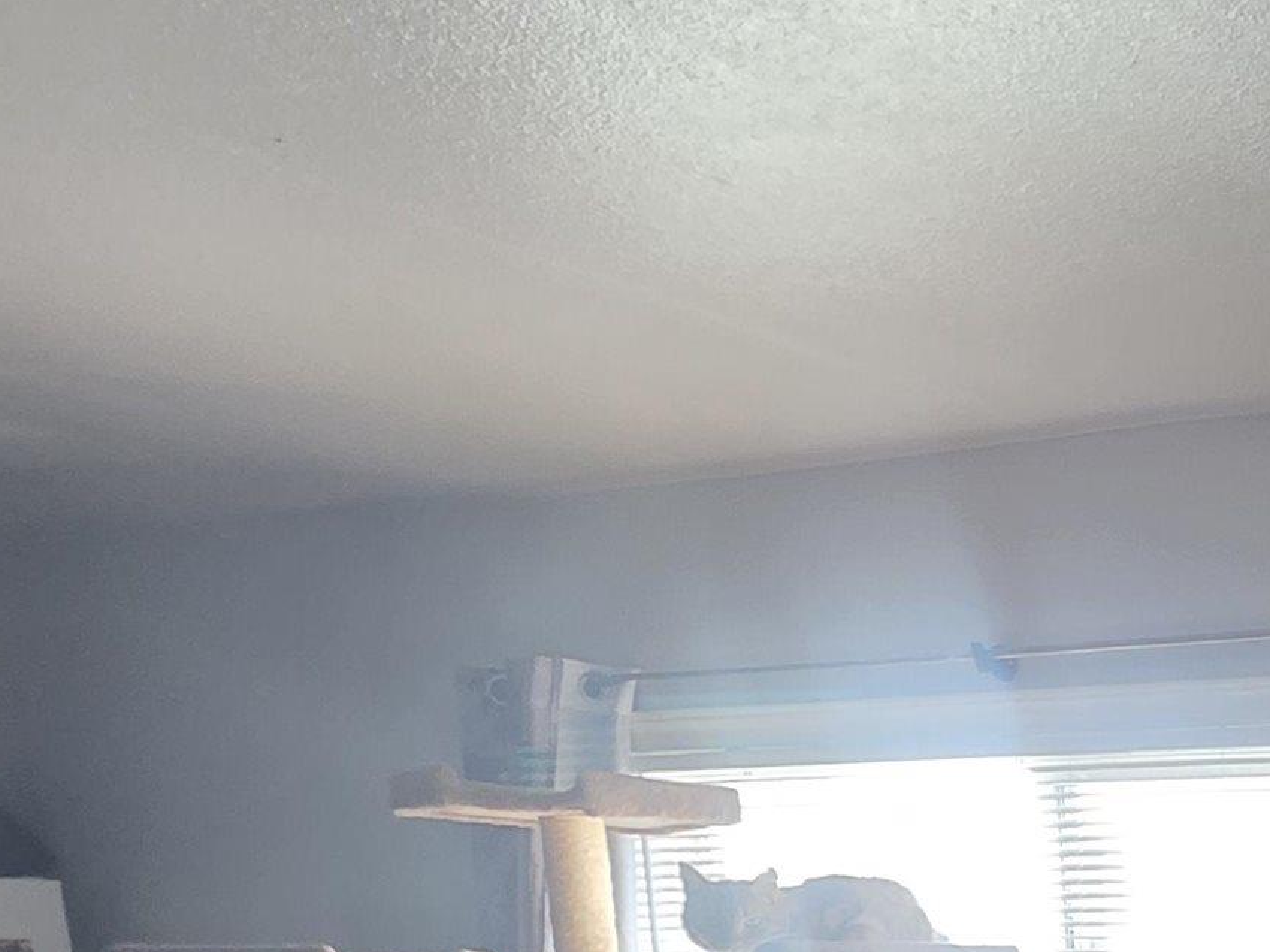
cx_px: 2159
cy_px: 1233
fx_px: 1724
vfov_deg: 26.3
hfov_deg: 24.1
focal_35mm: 47
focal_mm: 2.2
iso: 250
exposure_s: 1/60
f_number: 1.9
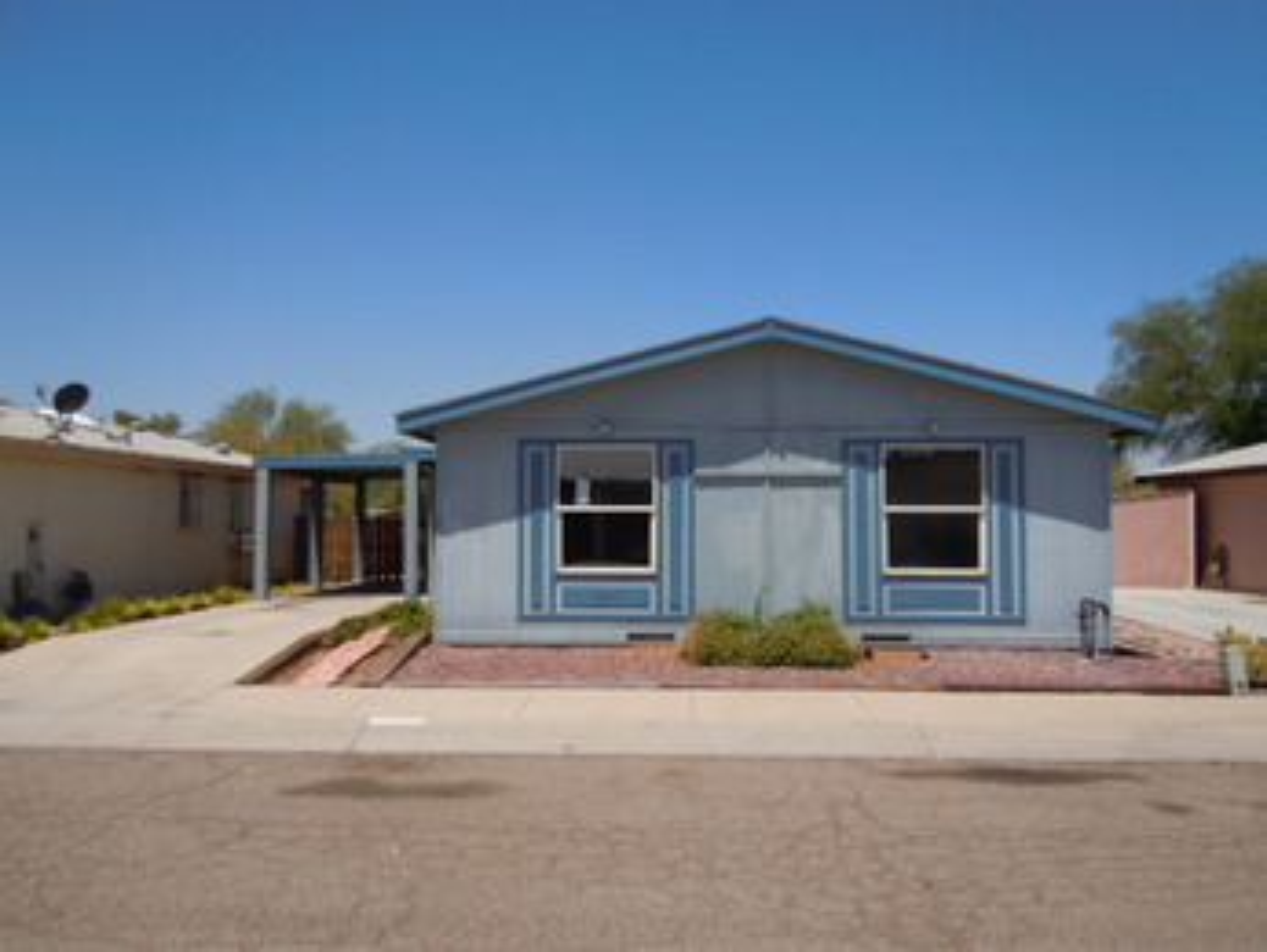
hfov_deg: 59.9
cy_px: 476
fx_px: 1099
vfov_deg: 46.8
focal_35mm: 30
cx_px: 634
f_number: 7
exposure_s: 1/400
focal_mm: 5.4
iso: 100
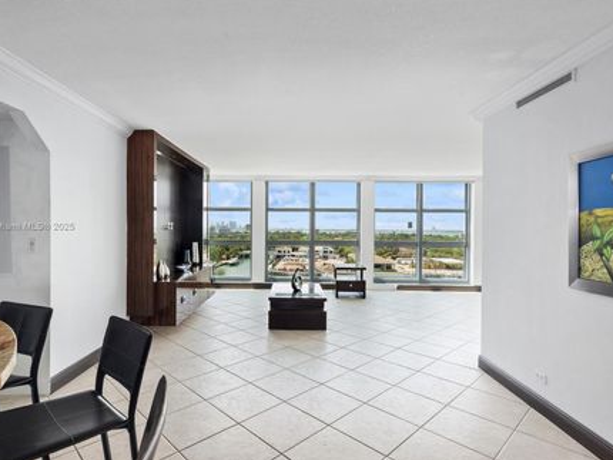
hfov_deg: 84.5
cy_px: 227
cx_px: 288
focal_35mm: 19
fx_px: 337
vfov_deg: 68.7
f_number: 9
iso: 200
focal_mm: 17
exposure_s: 1/250
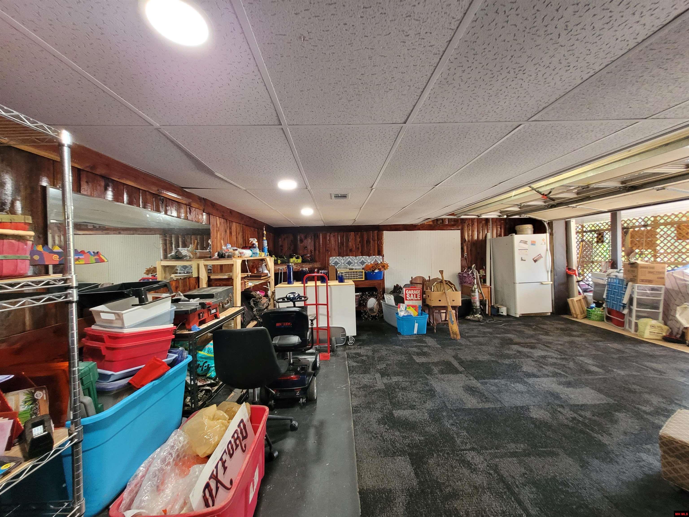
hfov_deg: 106.2
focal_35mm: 13
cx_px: 344
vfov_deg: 89.9
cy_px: 258
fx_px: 259
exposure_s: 1/30
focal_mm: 1.74
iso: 320
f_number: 2.2
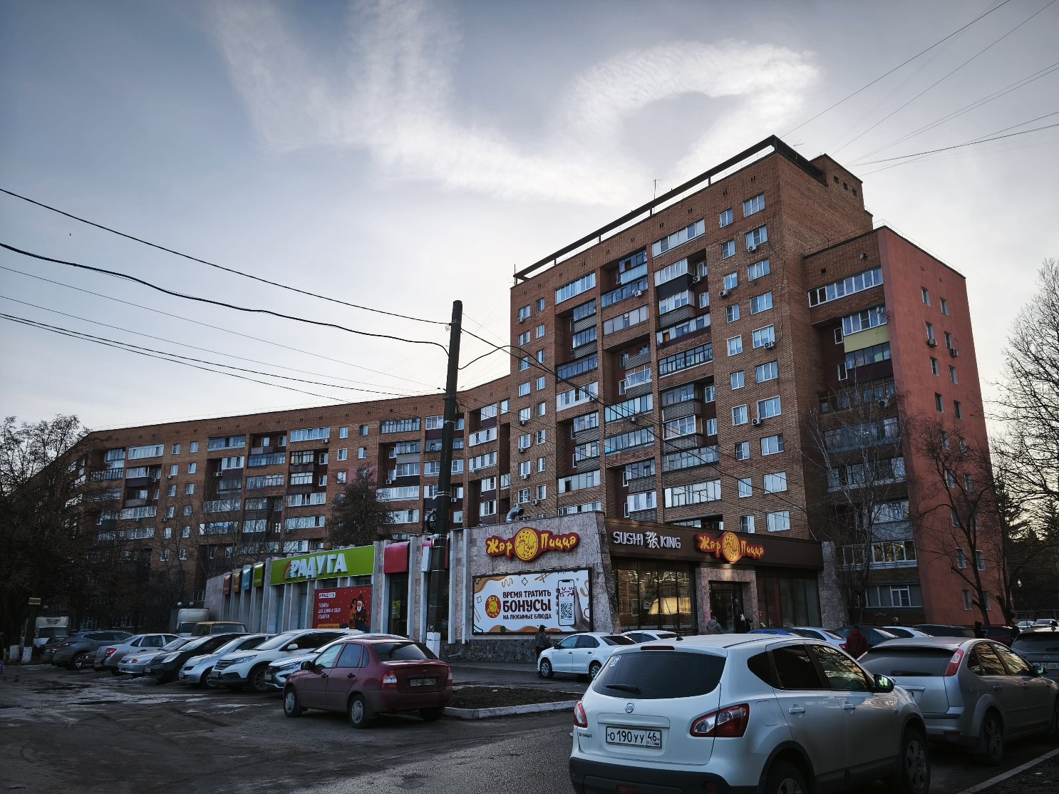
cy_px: 397
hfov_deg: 73.9
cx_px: 530
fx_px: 704
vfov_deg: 58.9
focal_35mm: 23
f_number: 1.7
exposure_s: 1/297
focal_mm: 5.35
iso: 80
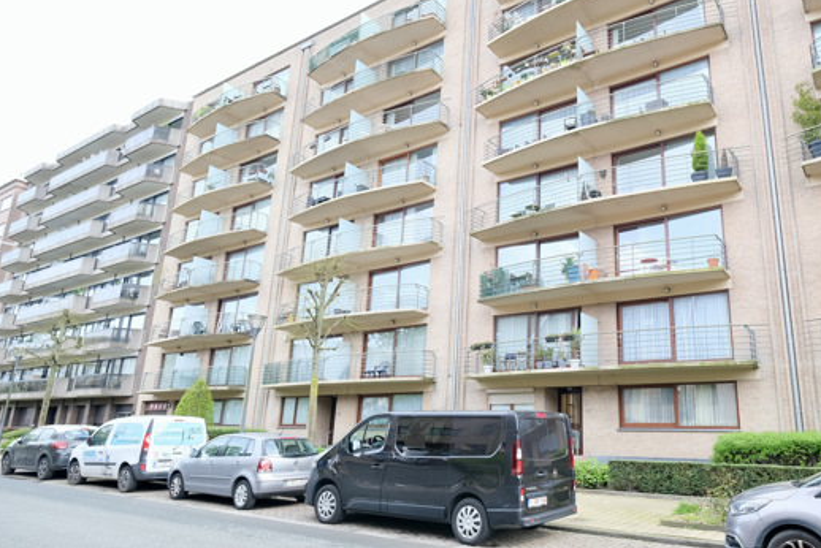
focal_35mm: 25
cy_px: 284
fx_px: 570
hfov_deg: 69.8
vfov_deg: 51.3
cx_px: 534
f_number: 5
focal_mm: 12
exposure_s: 1/110
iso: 320
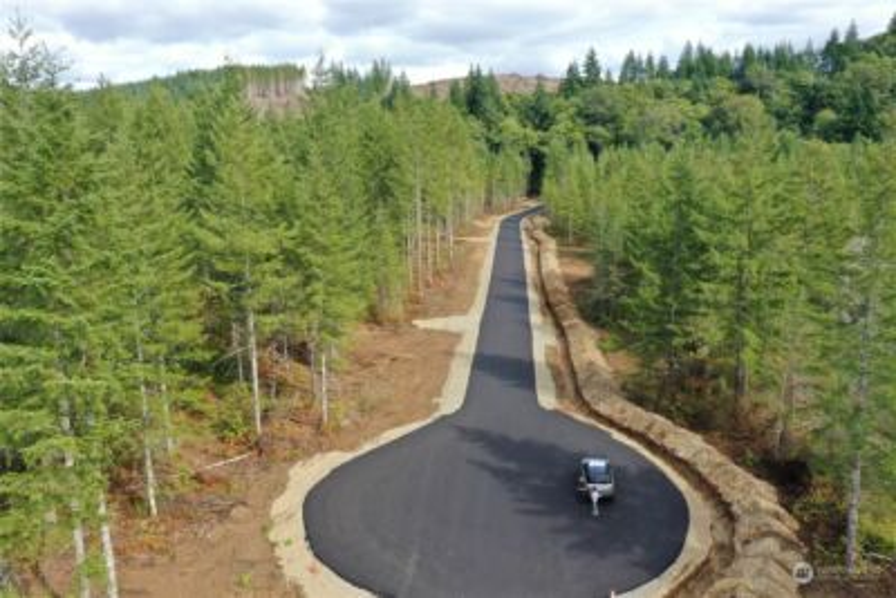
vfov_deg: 46.4
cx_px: 448
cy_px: 299
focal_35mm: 28
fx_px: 697
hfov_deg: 65.5
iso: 100
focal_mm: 10.26
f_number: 5
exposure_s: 1/240
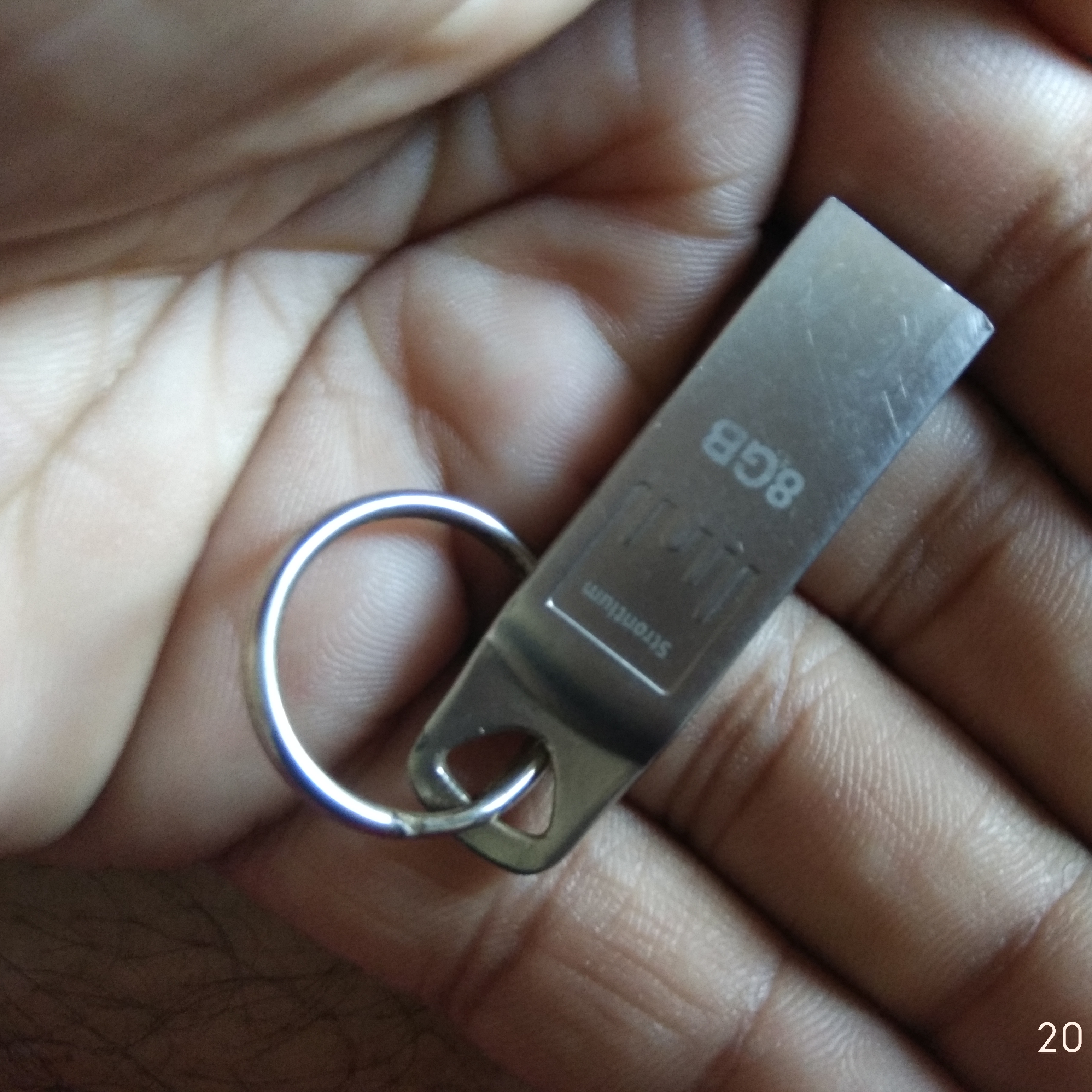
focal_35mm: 25
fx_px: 892
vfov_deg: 62.9
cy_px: 545
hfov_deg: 62.0
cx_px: 689
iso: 640
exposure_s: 1/17
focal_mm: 3.57
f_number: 2
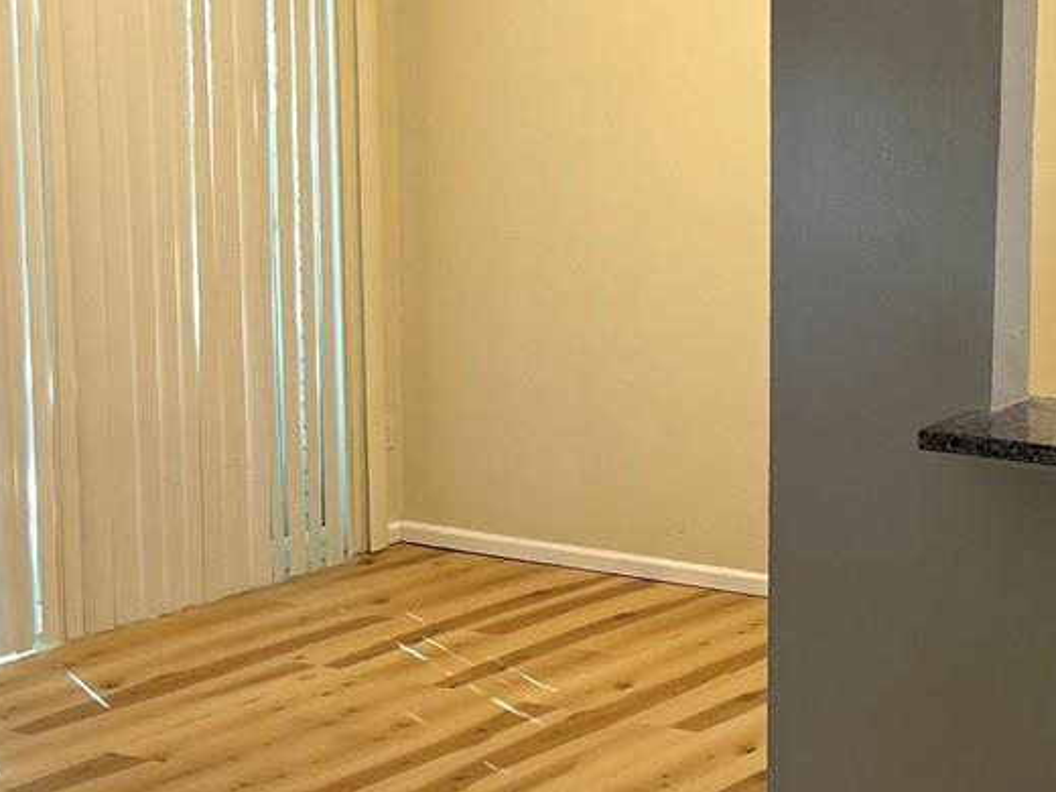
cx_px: 845
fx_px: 2440
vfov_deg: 18.4
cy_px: 372
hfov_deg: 24.0
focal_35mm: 80
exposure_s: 1/60
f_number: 1.5
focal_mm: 5.7
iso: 160
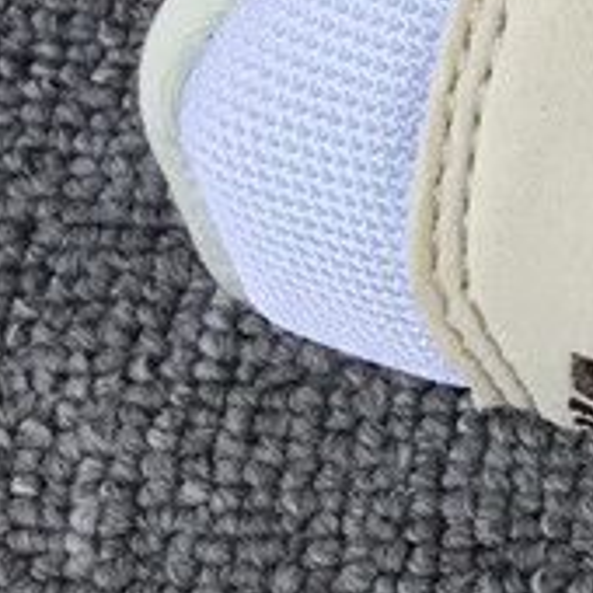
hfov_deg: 11.1
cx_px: 1106
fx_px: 2810
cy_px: -483
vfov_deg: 11.2
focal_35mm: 145
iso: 25
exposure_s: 1/328
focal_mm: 3.3
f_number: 2.4
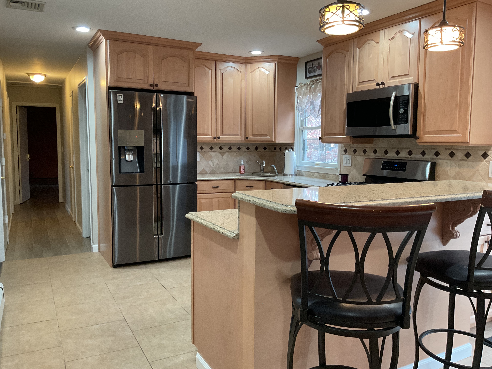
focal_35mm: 29
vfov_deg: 48.2
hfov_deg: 61.7
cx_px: 246
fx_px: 412
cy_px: 184
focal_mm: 3
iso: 125
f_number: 1.8
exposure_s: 1/60
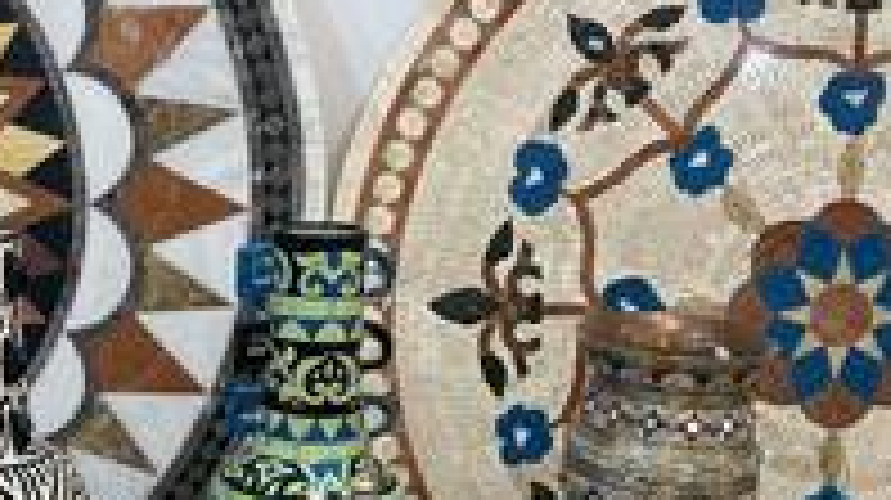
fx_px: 1747
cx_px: 225
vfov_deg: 16.0
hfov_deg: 28.2
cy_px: 473
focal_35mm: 74
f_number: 1.8
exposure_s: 1/50
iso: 64
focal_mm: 3.99
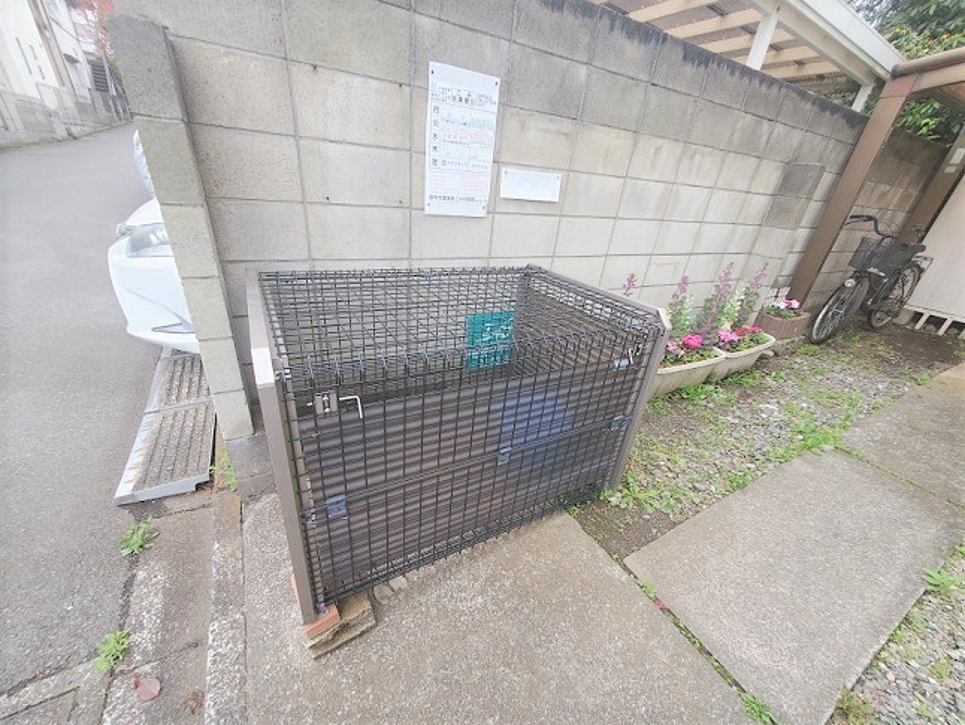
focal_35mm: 13
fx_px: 363
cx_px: 482
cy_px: 362
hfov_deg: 106.2
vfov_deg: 90.0
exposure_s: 1/199
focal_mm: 1.8
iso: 50
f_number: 2.2
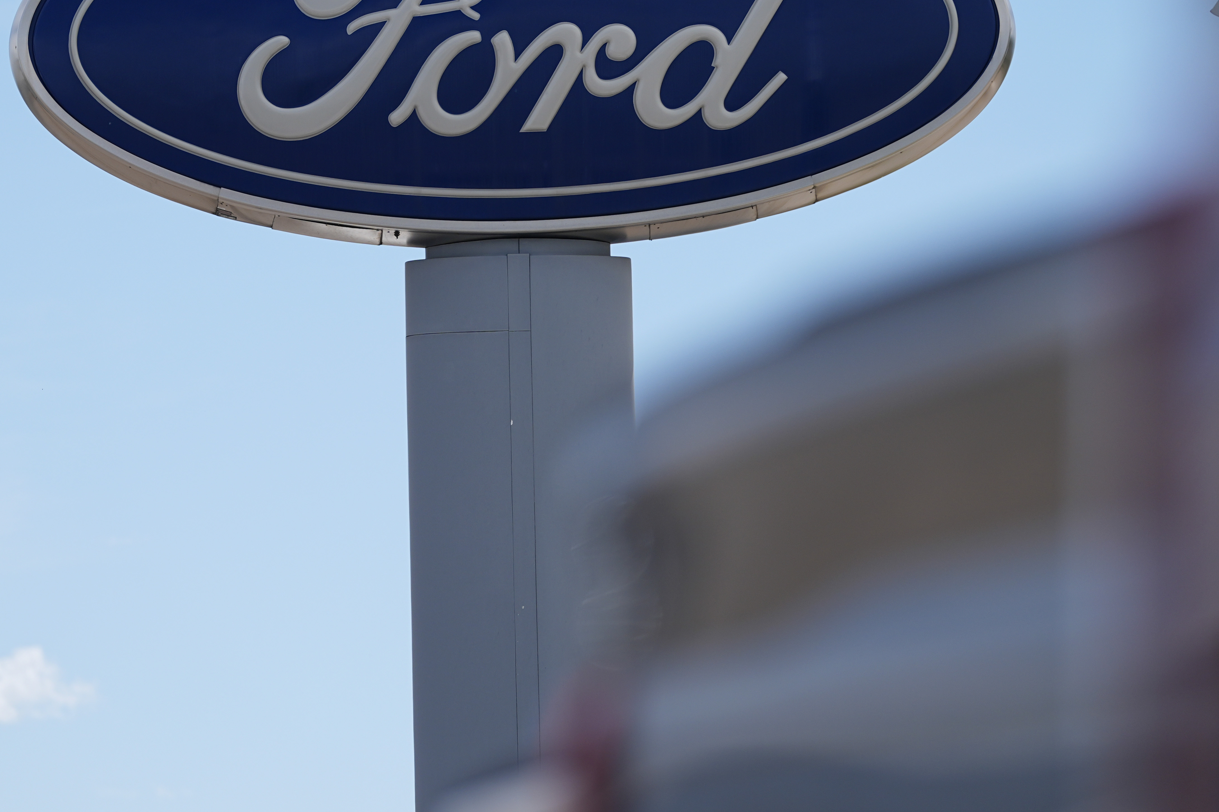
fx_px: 9345
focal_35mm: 276
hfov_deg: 7.5
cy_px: 358
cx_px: 544
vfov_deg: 5.0
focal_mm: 200
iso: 200
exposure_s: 1/2500
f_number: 4
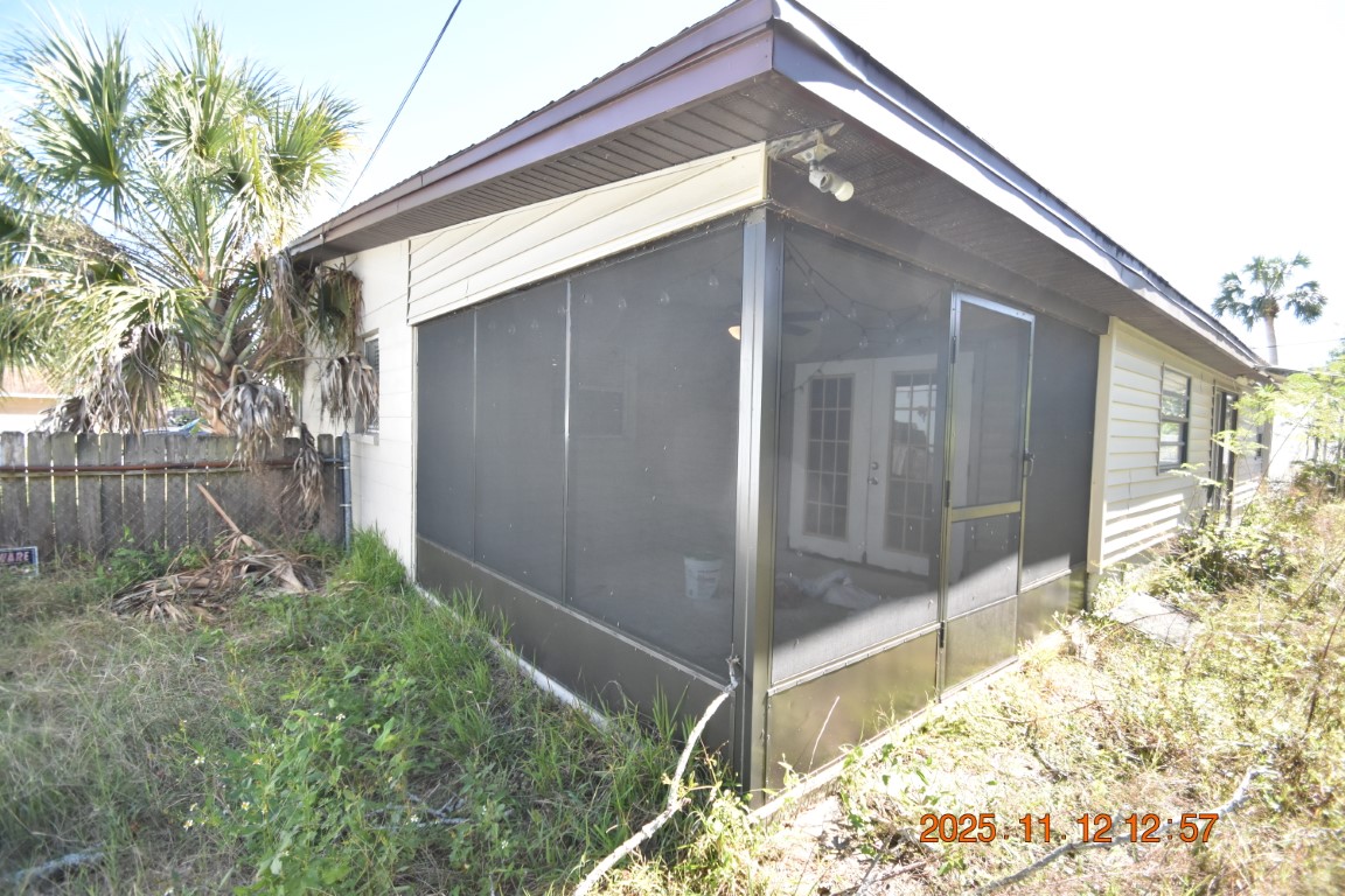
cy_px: 448
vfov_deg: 77.3
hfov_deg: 100.4
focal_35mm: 15
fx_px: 560
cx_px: 672
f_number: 3.5
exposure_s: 1/1000
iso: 800
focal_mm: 10
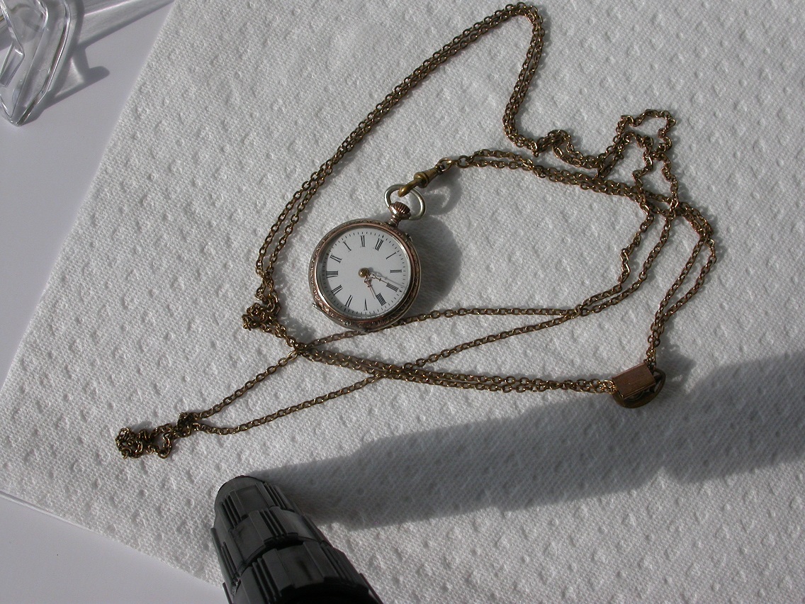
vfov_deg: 36.0
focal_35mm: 40
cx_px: 402
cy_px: 302
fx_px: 930
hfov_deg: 46.8
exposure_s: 1/262
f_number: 6.8
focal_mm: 8.4
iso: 100
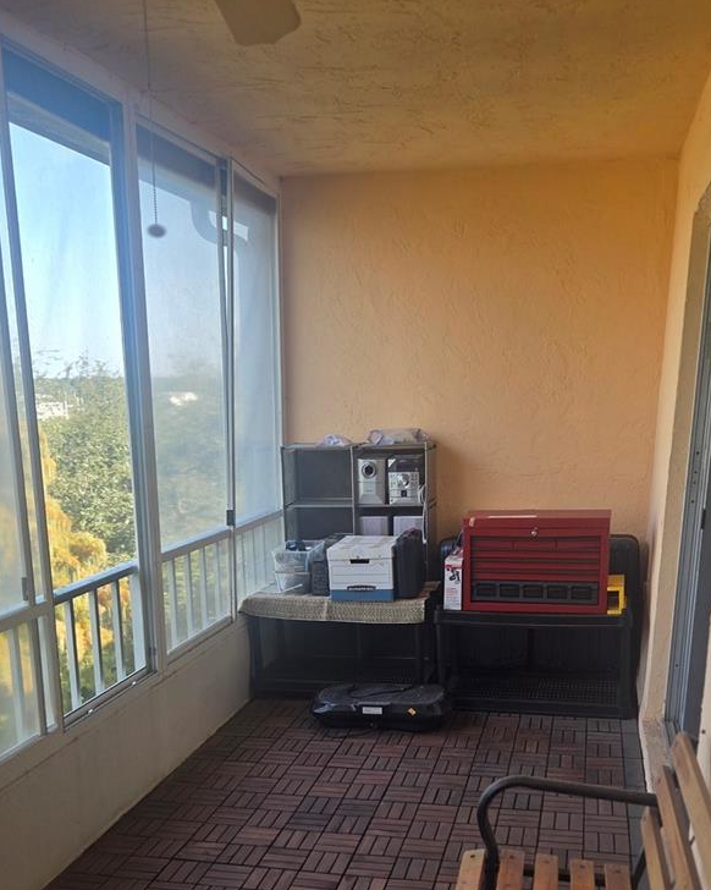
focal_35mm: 37
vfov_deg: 47.4
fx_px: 974
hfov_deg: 40.1
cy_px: 659
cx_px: 326
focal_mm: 5.4
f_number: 1.8
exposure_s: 1/180
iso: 32
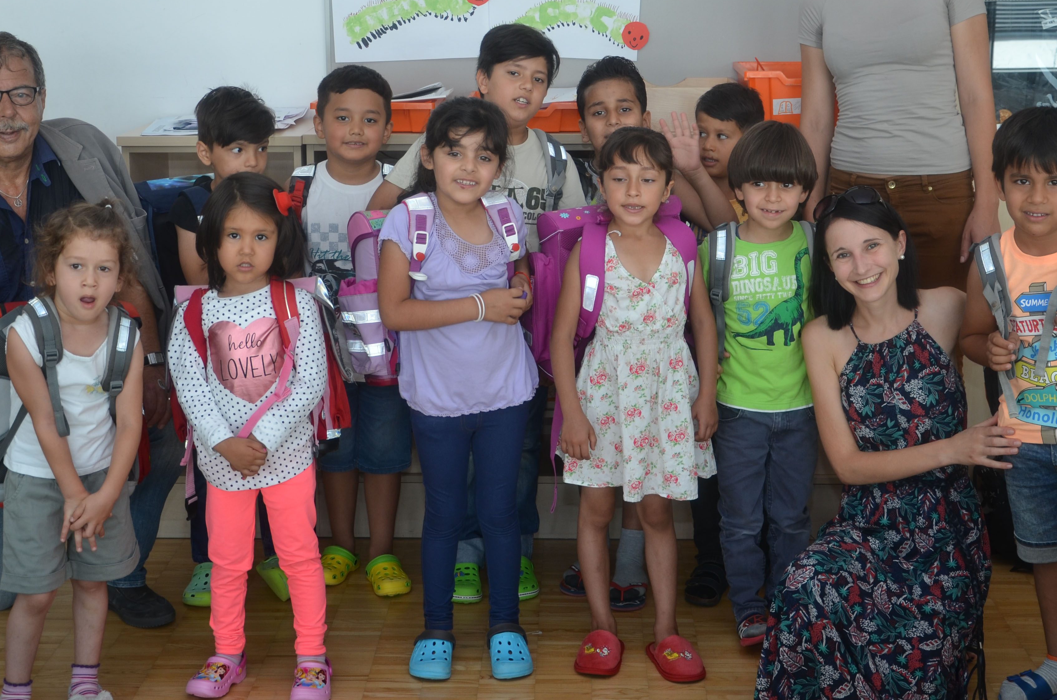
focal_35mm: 61
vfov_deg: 22.1
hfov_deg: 32.9
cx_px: 524
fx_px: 1787
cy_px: 245
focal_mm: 28
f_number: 4.5
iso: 200
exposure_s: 1/80
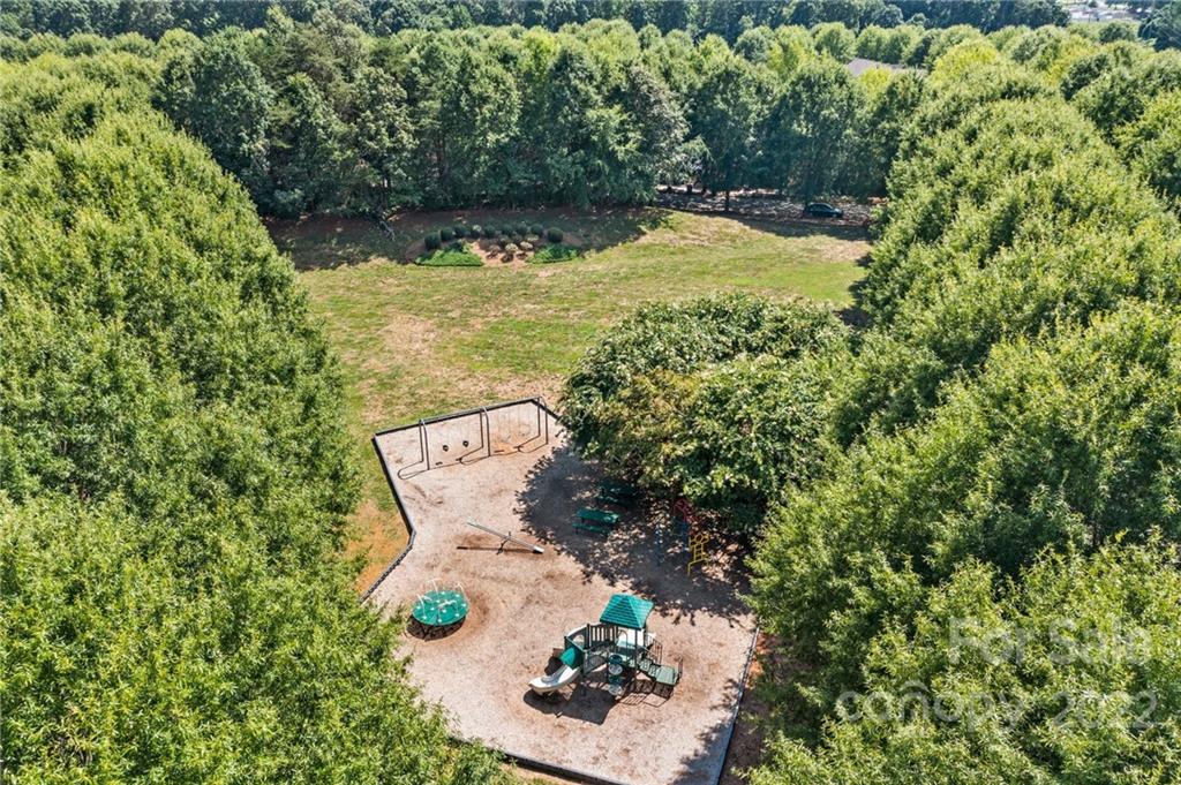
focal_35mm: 28
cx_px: 590
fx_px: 918
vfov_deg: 46.3
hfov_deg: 65.5
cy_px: 392
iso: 100
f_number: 5
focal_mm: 10.26
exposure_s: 1/240
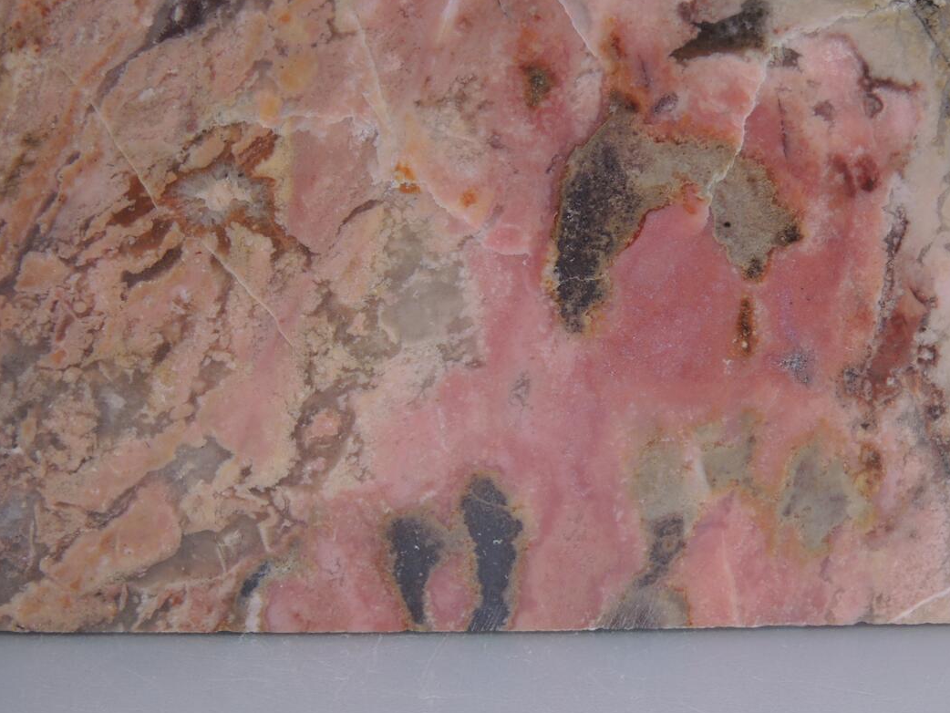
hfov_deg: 29.3
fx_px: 1812
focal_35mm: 66
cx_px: 567
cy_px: 329
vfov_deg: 22.3
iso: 100
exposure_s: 1/100
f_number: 6.5
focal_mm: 9.8
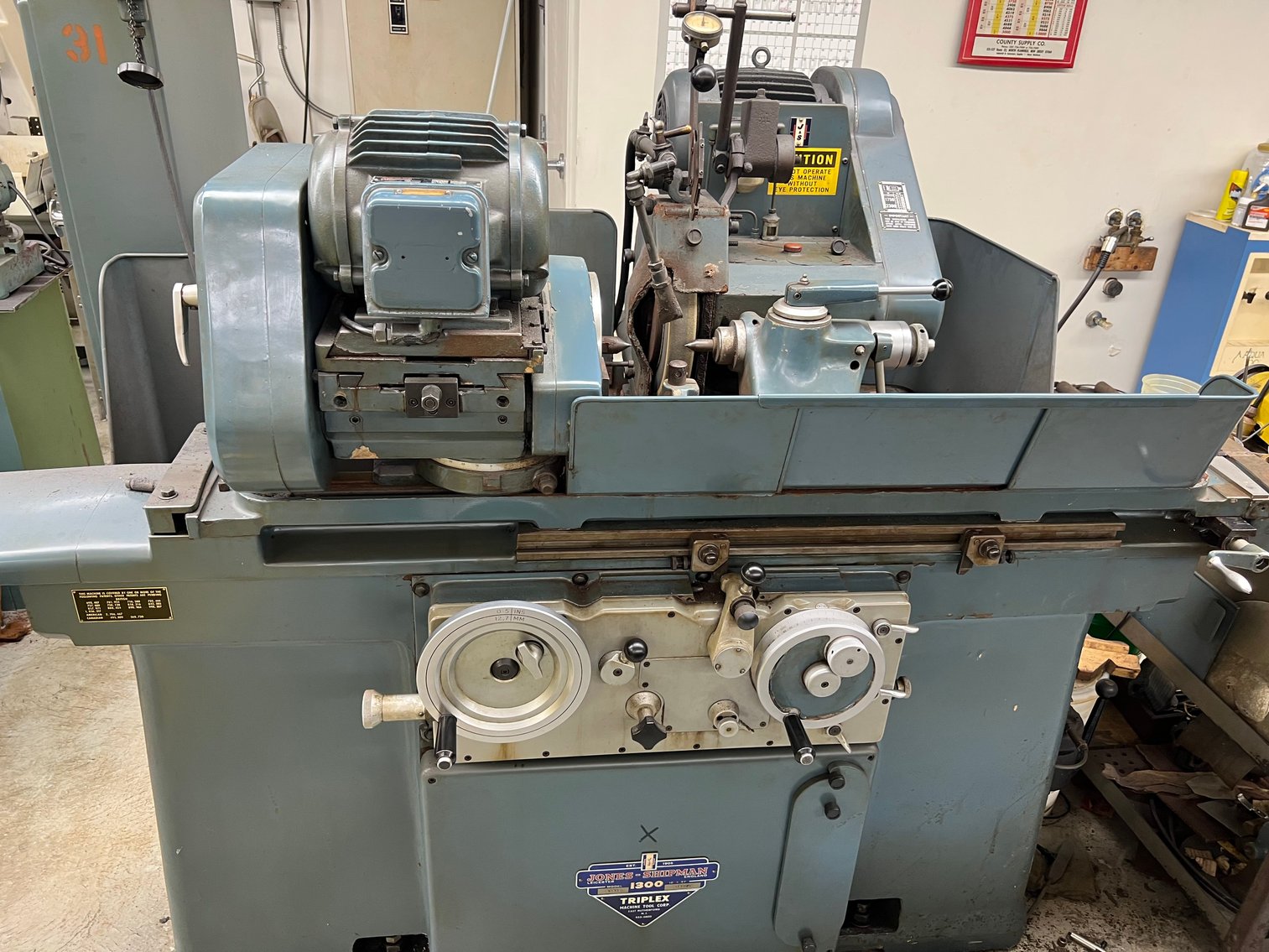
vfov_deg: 53.1
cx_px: 634
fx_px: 953
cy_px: 476
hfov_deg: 67.3
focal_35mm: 26
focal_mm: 5.7
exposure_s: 1/60
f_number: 1.5
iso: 100
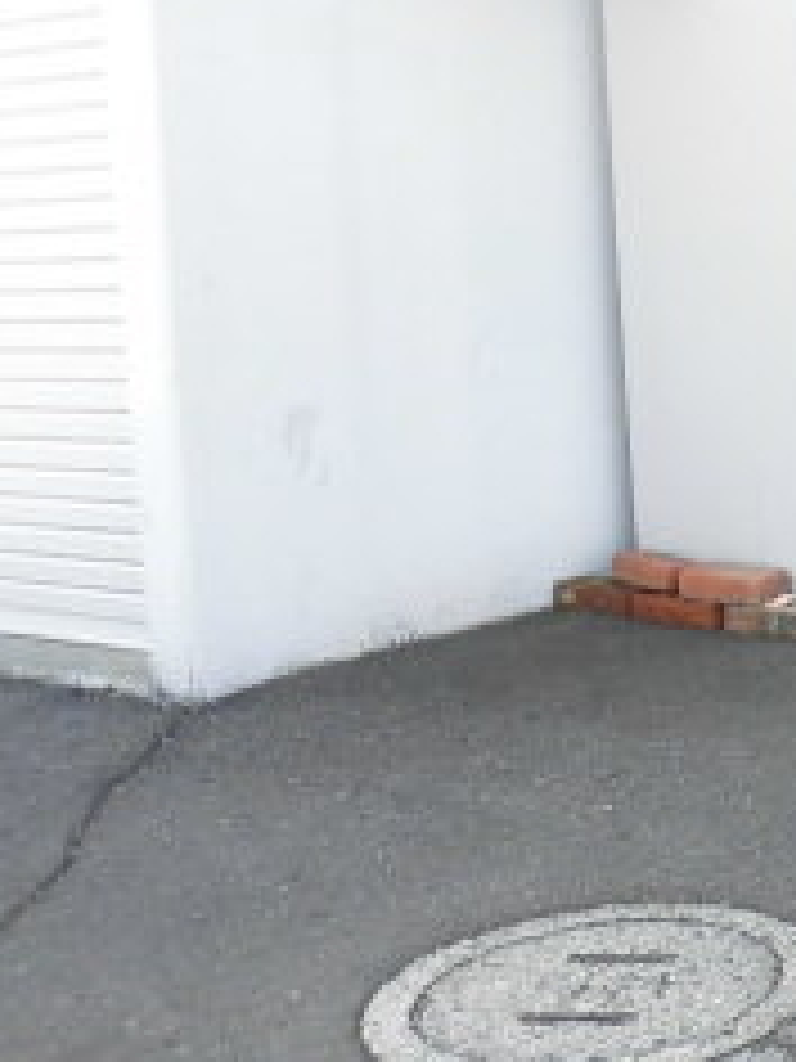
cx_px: 1331
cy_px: 342
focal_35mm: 65
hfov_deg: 18.7
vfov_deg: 29.6
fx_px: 1993
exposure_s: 1/125
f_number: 3.1
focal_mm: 4.3
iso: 100
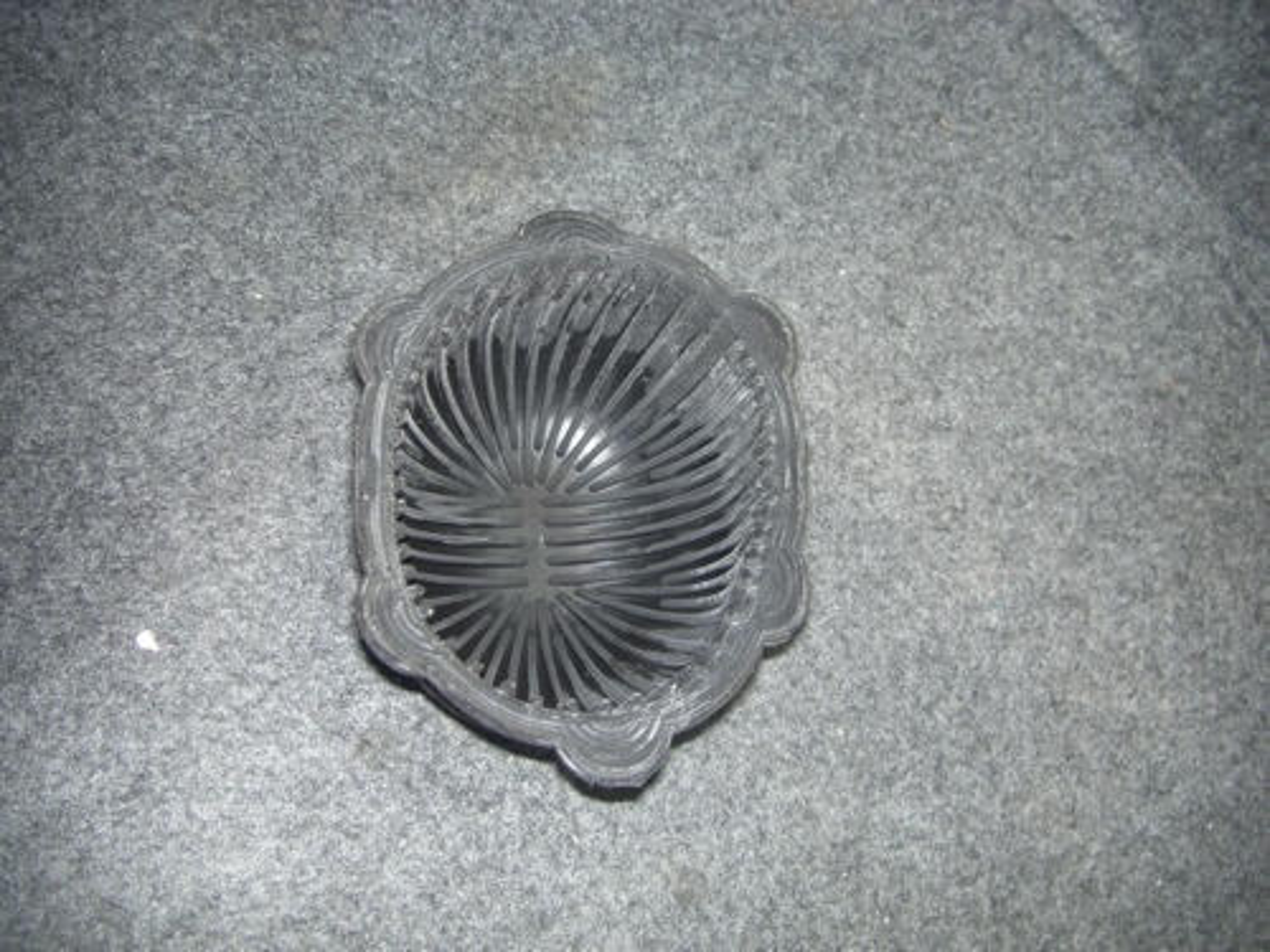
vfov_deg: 37.7
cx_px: 635
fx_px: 1394
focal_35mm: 38
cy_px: 476
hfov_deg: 49.0
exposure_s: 1/60
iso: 64
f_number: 3.4
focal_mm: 6.3
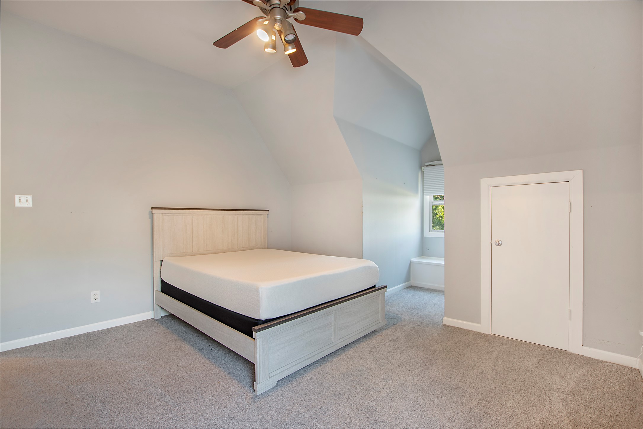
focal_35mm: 15
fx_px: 268
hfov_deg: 100.4
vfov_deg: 77.3
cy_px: 214
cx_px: 322
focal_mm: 10
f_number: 5.6
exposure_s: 1/13
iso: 100
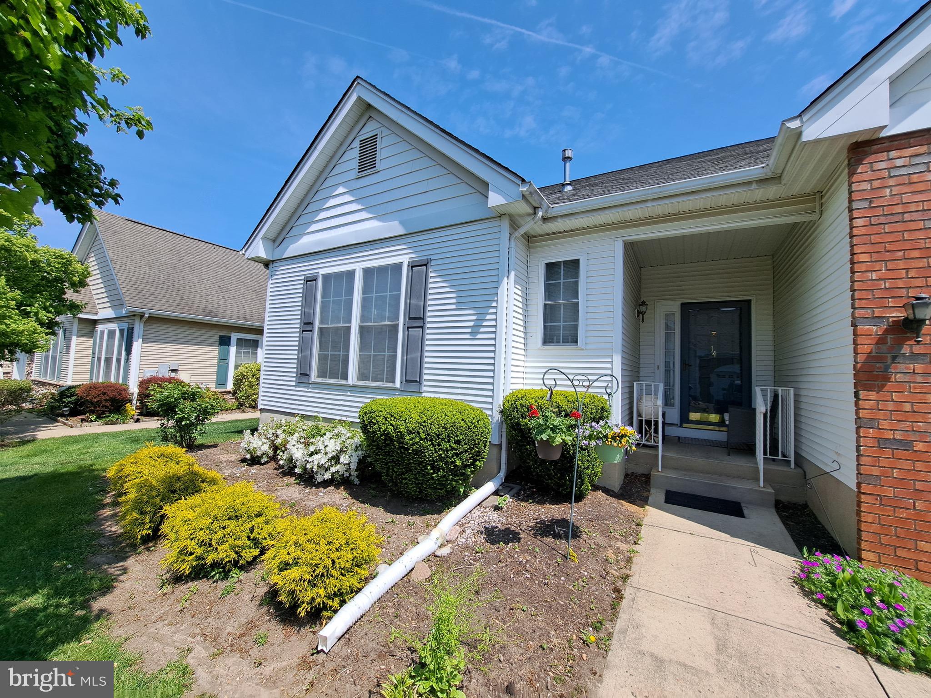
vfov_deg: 89.9
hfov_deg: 106.2
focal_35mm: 13
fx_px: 350
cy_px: 349
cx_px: 466
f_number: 2.2
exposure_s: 1/1263
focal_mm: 1.74
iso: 50
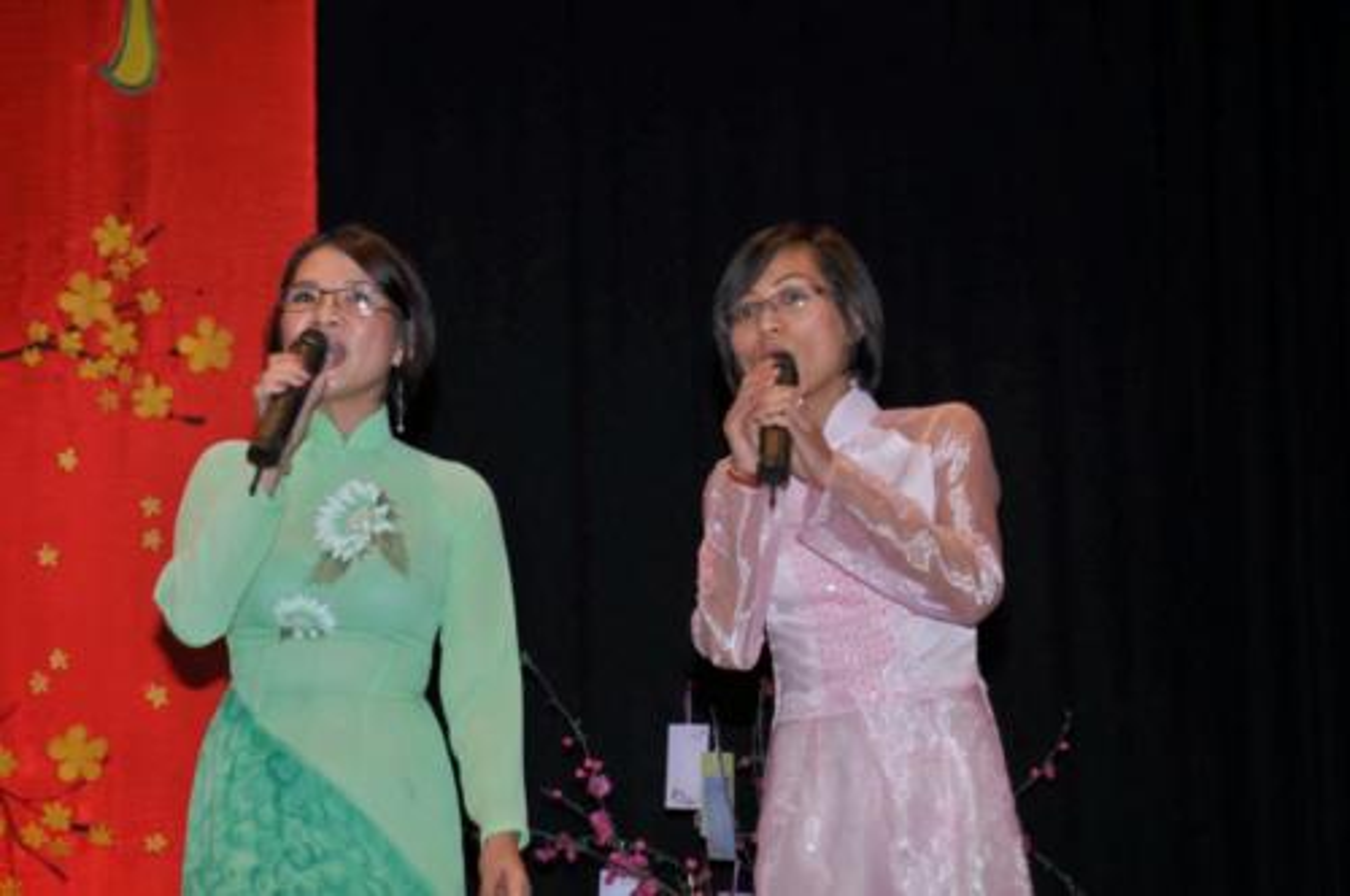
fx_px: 4382
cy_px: 448
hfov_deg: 17.5
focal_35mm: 117
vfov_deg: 11.7
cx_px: 675
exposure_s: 1/160
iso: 200
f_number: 5.3
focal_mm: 78
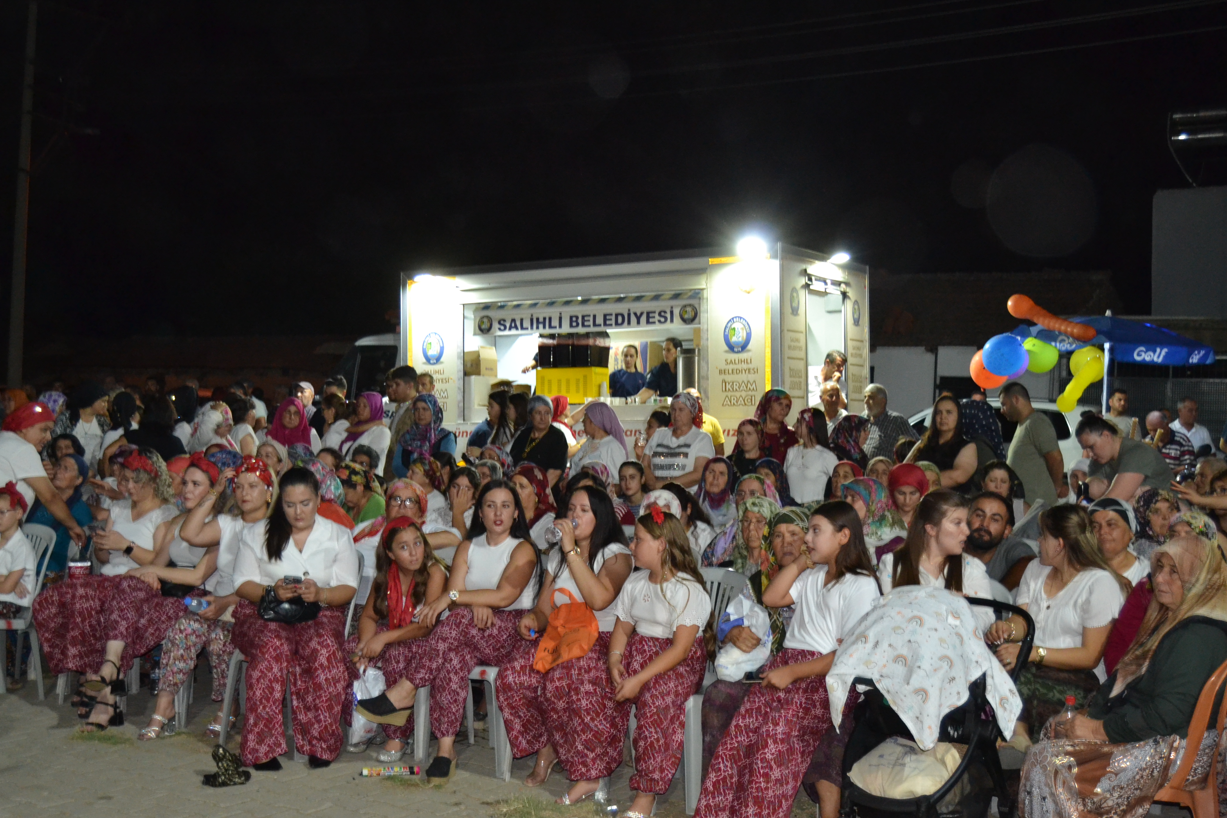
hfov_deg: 45.4
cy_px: 393
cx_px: 621
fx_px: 1465
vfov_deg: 31.2
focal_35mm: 43
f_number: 4
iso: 1800
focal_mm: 26
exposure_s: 1/60
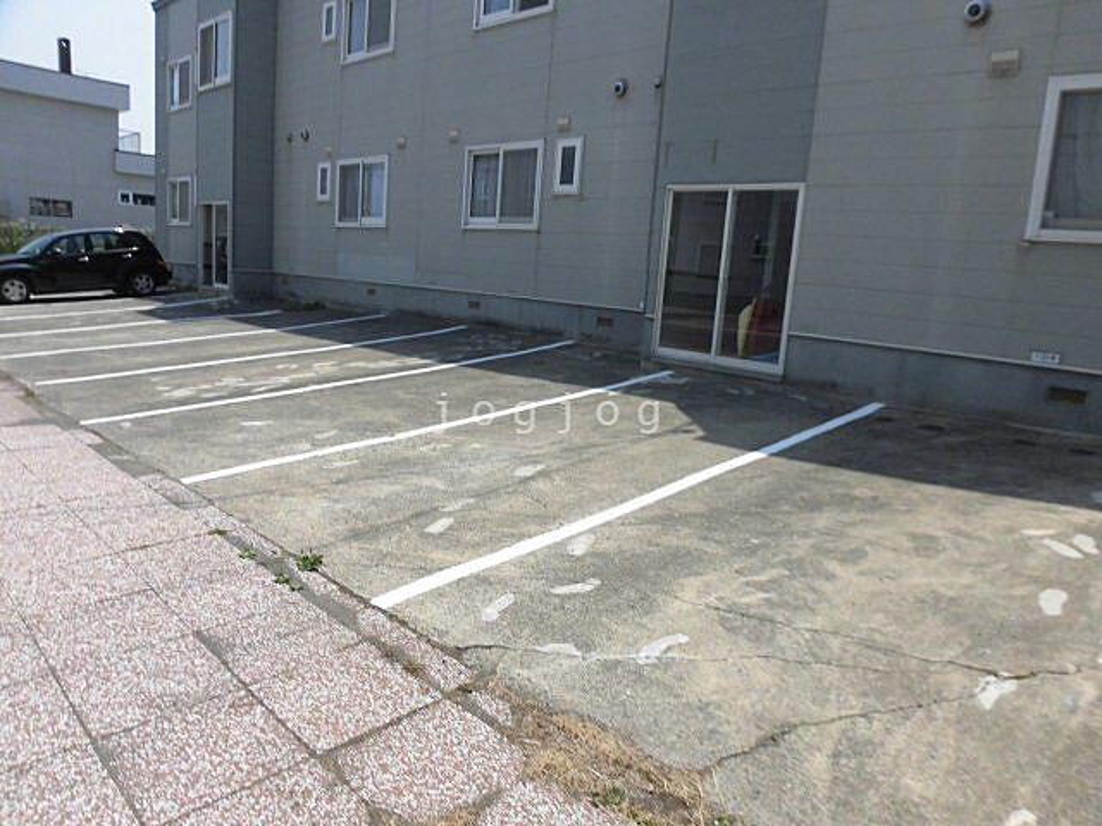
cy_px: 413
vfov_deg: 56.8
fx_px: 764
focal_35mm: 24
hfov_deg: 71.6
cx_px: 551
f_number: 7.8
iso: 100
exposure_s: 1/250
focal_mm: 4.3
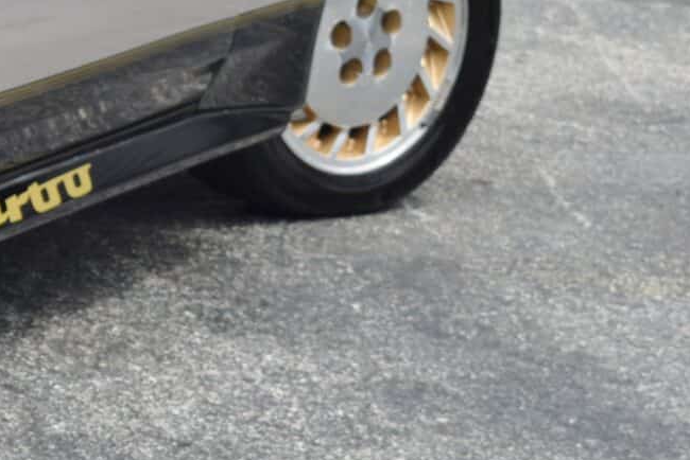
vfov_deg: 5.5
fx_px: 4755
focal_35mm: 248
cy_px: -182
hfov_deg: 8.0
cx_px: -615
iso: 100
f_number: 7.1
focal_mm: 42
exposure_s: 1/60
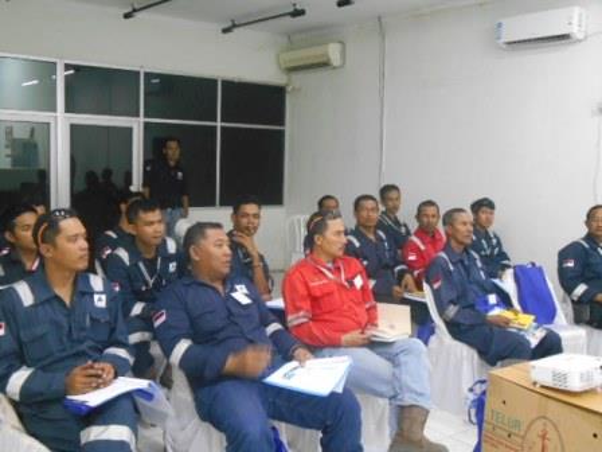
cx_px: 301
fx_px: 713
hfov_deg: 45.8
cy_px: 226
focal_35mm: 41
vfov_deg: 35.1
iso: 800
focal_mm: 7.2
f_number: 3.9
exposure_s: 1/13
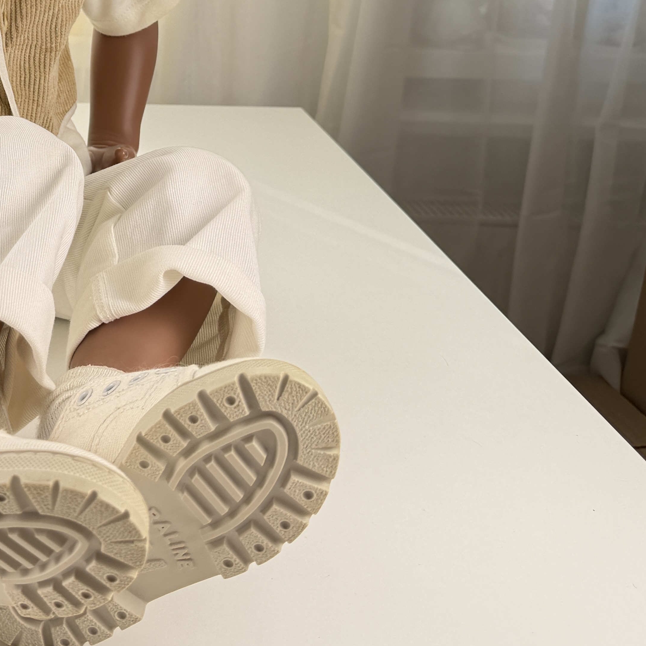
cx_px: -106
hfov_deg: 27.3
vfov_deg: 29.2
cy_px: 56
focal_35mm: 56
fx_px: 1182
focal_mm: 6.76
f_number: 1.78
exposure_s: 1/247
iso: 80
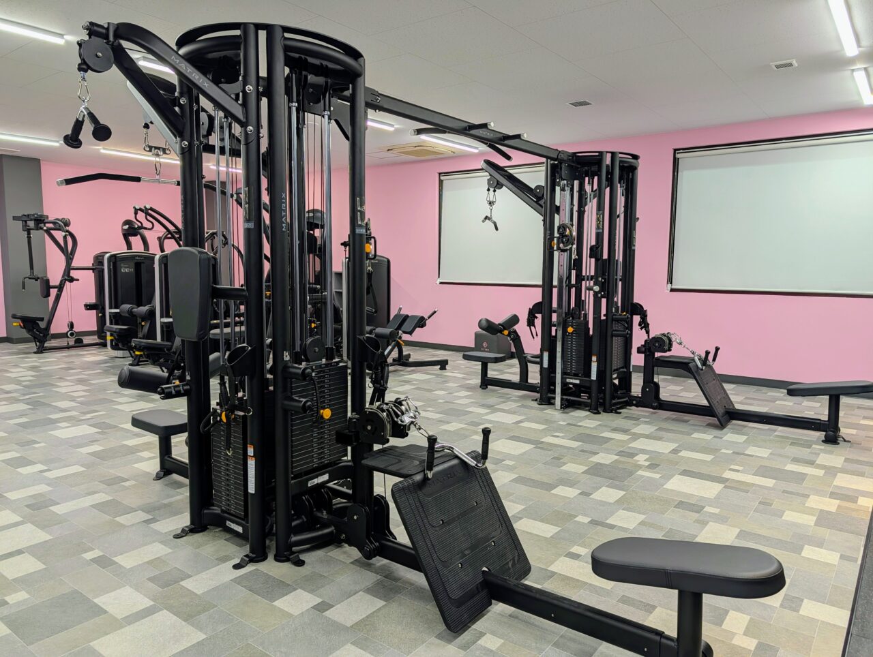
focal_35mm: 24
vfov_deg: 56.9
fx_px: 606
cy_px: 328
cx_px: 436
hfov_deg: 71.5
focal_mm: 6.9
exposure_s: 1/100
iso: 23
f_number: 1.68
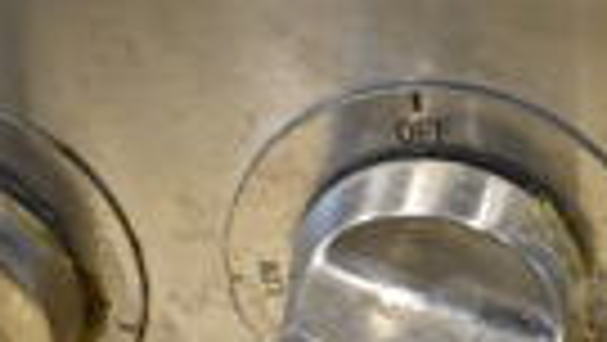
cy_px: 482
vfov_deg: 9.3
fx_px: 2061
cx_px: 598
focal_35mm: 128
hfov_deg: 16.4
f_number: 3.5
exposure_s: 1/125
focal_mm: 18
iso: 2800
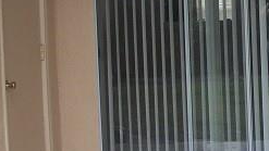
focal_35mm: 102
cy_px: 41
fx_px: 728
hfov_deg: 19.9
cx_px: 303
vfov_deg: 11.9
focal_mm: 5.7
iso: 80
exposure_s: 1/200
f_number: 2.9
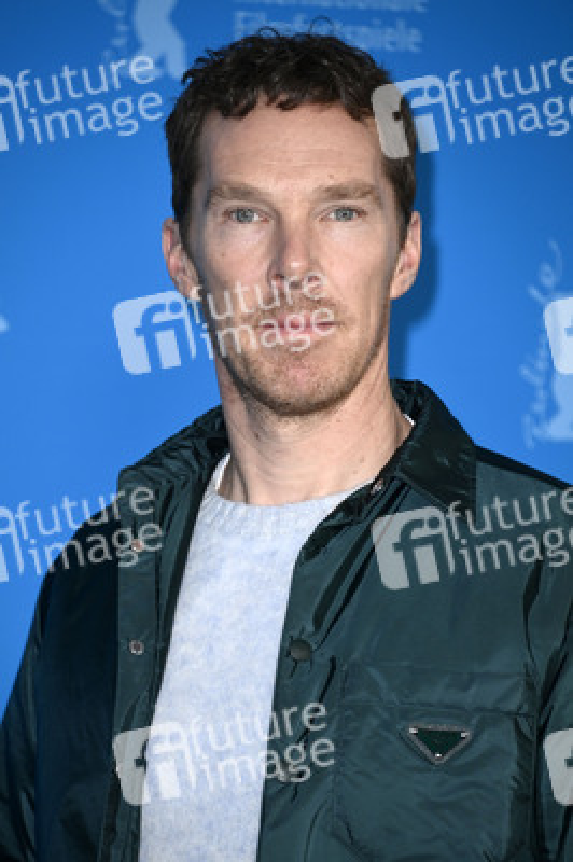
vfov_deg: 8.2
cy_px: 431
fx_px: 5979
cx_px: 286
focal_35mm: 250
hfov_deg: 5.5
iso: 800
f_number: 5.6
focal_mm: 250
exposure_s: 1/200
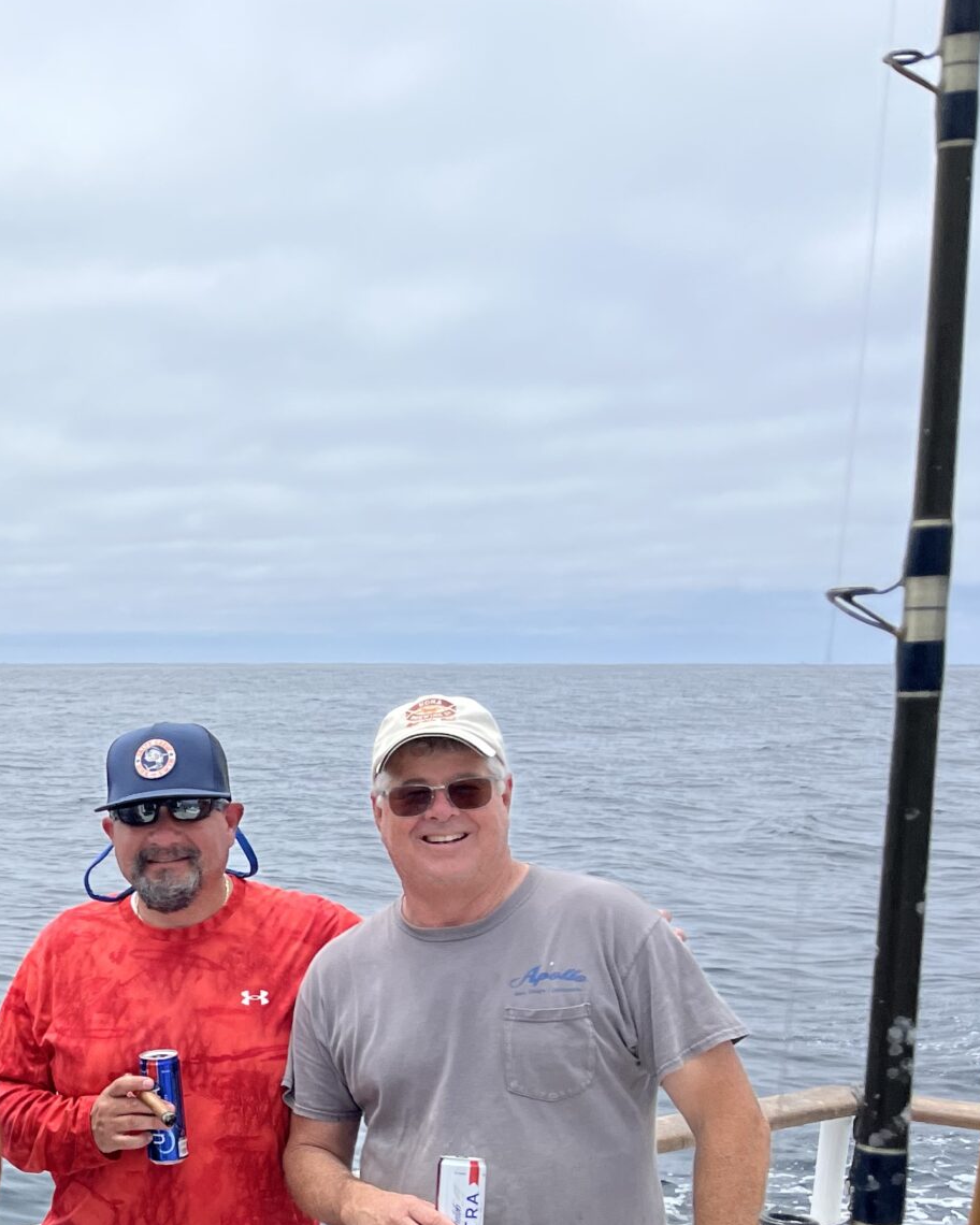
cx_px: -245
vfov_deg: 32.0
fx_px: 2067
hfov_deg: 23.9
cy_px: 1005
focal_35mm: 57
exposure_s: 1/4854
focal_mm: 5.1
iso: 50
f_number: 1.6
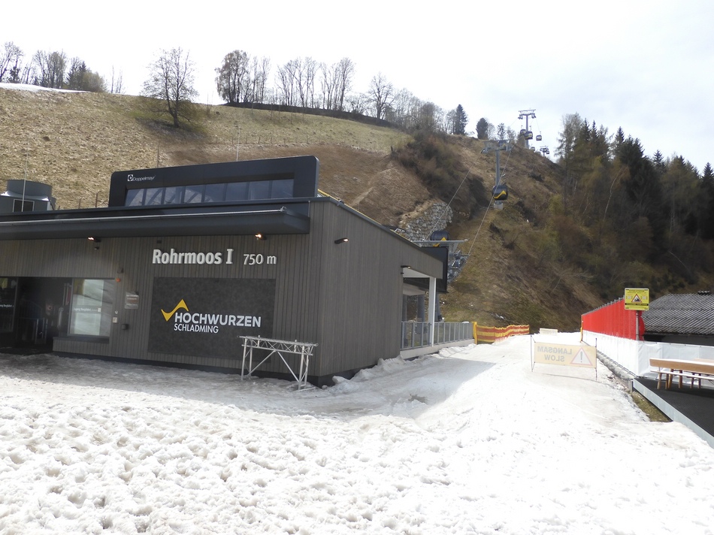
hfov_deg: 71.6
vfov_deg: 56.8
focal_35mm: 24
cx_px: 357
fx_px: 495
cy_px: 268
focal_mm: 4.3
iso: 100
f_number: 3.4
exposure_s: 1/1250
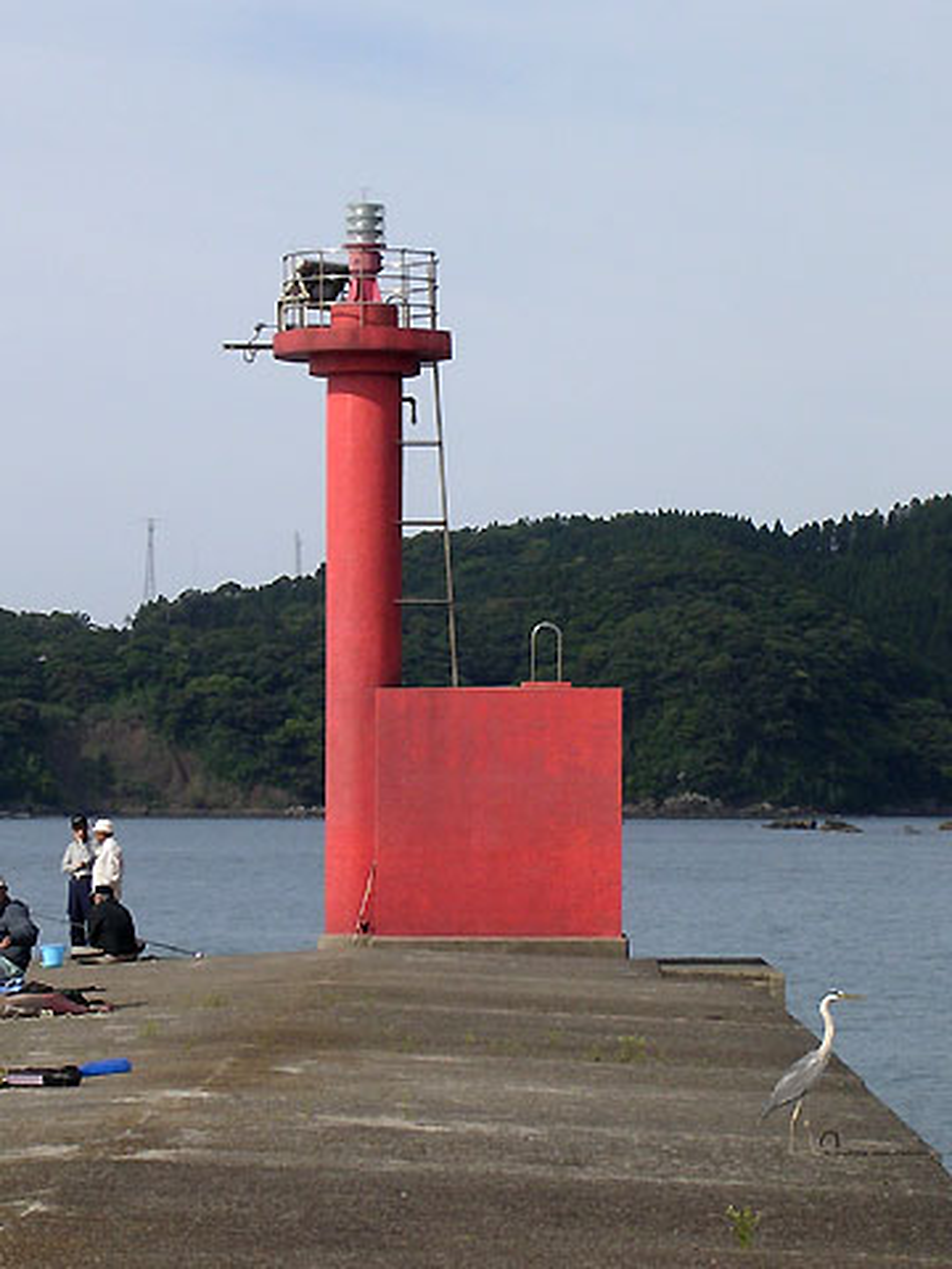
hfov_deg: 12.9
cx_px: 476
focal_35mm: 115
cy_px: 634
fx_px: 4217
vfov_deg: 17.1
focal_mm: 17.4
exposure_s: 1/478
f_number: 4.9
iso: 100
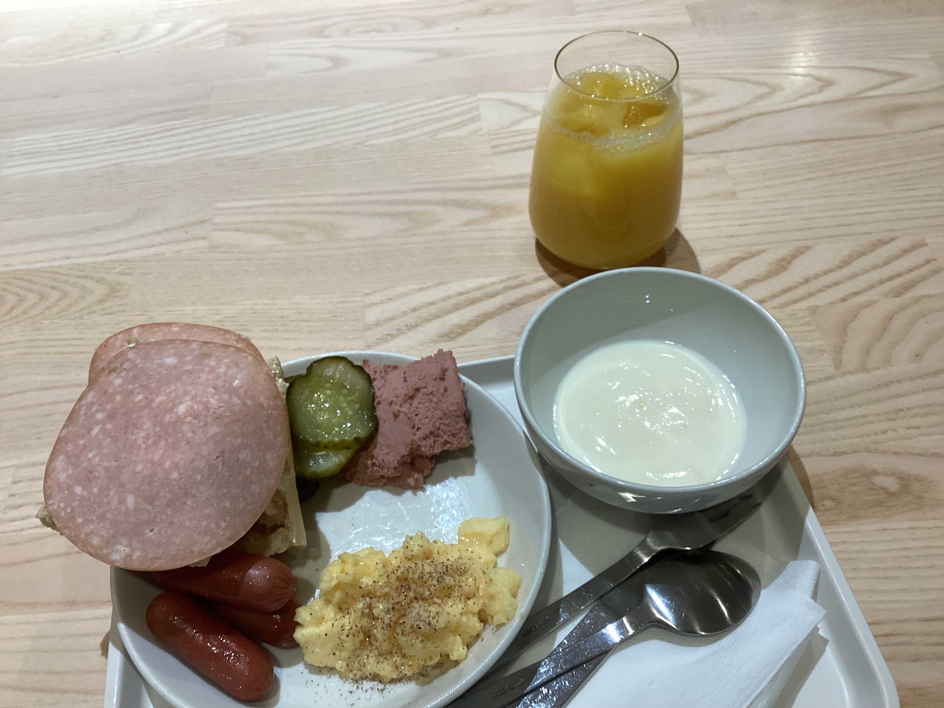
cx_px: 472
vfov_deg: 45.4
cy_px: 354
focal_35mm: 31
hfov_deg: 58.4
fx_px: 845
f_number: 2.4
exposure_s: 1/60
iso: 80
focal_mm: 3.3
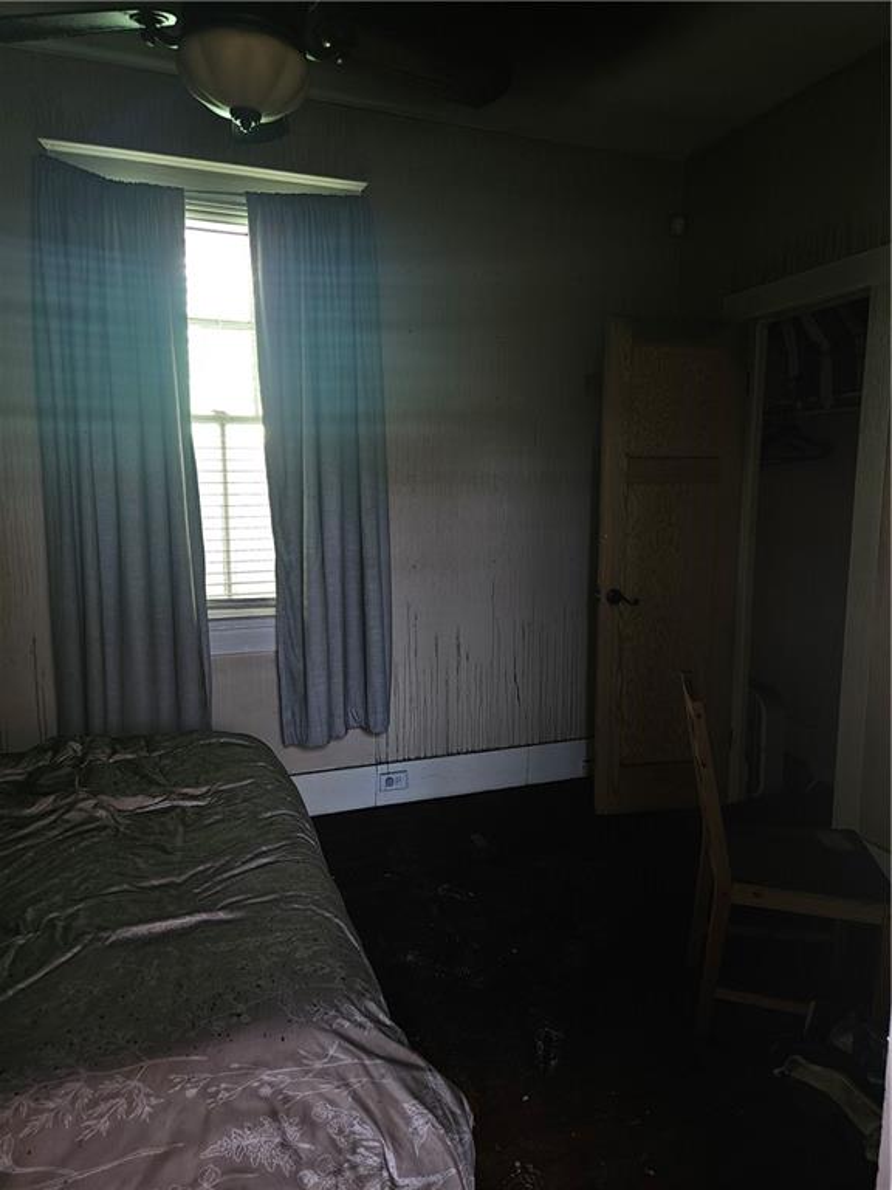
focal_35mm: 23
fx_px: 790
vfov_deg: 73.9
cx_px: 446
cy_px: 595
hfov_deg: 58.9
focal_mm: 5.4
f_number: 1.8
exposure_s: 1/10.9
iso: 125
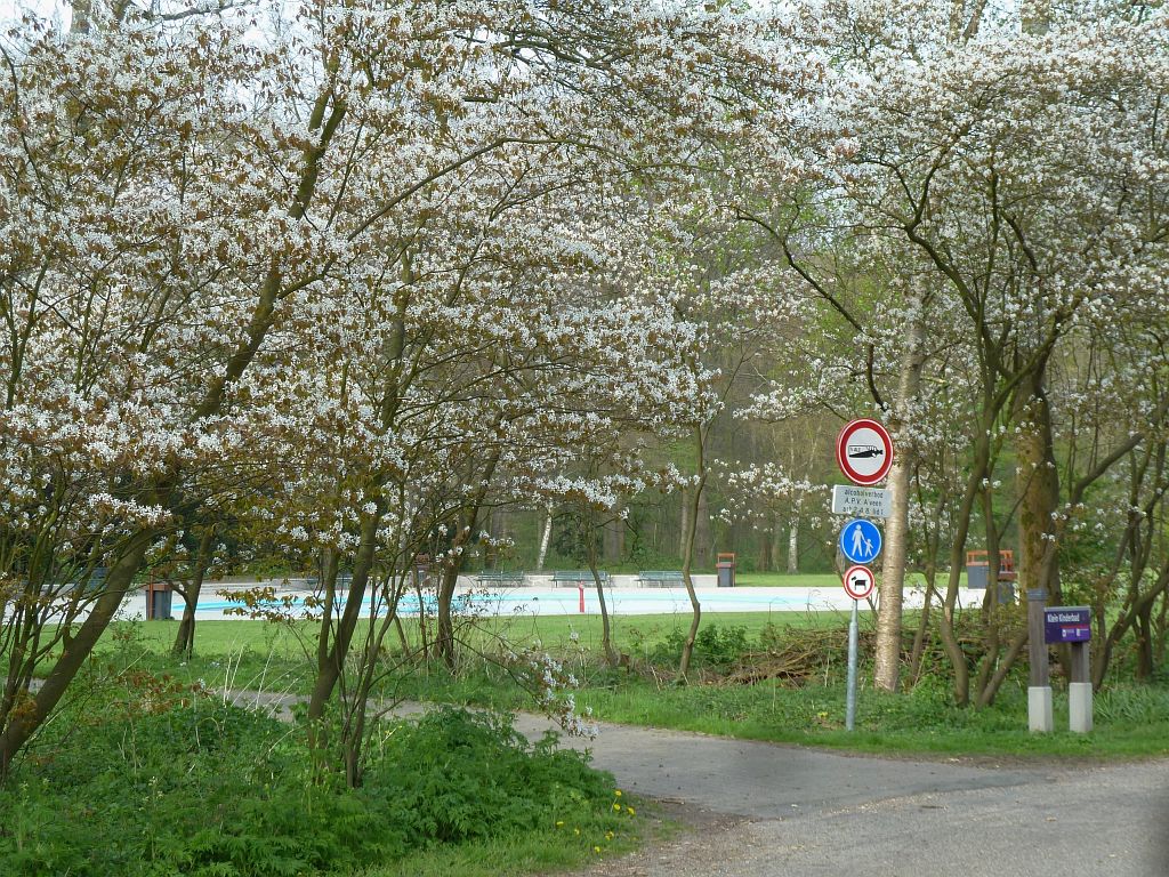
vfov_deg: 21.9
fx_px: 2263
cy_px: 438
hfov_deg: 29.0
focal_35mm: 67
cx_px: 584
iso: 80
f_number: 4.1
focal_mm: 11
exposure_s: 1/80
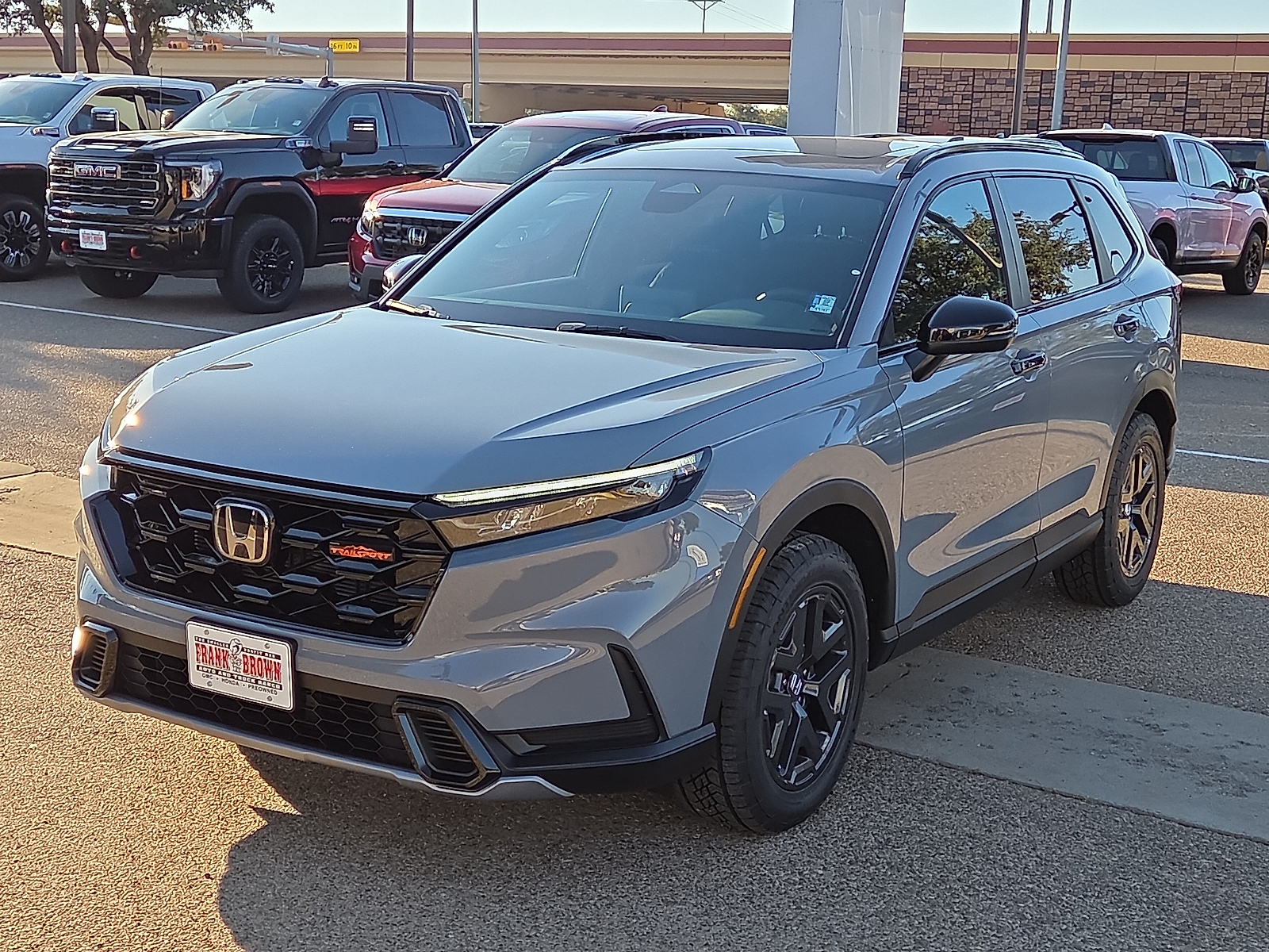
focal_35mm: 48
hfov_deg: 39.7
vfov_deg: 30.3
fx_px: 1760
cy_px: 476
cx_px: 634
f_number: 1.8
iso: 25
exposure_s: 1/833
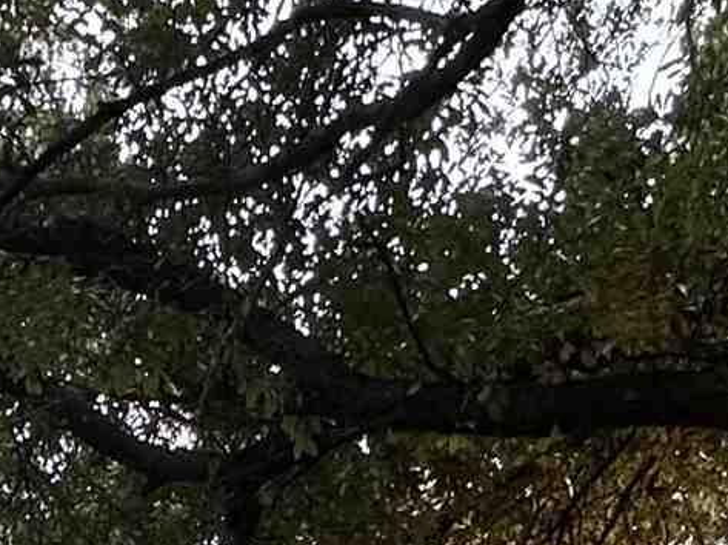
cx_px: 123
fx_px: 1912
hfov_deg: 21.2
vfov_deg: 12.5
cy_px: 1324
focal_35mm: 91
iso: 200
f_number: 2.2
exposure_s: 1/120
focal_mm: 2.22
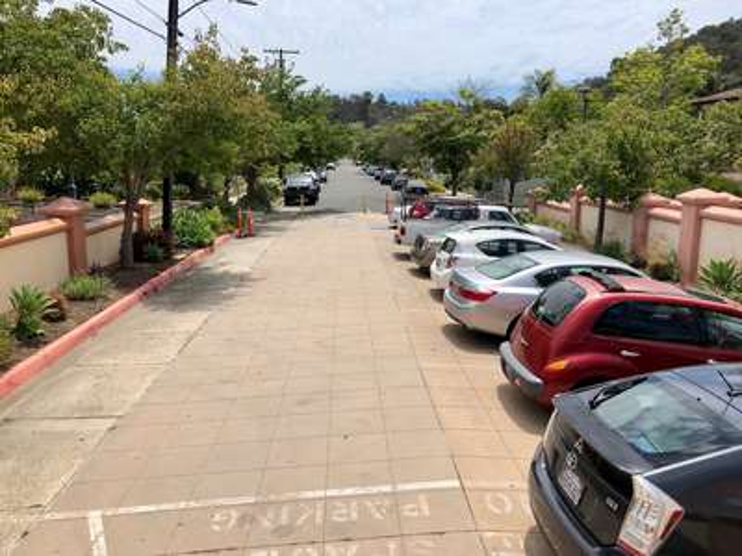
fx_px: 600
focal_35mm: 28
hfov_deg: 63.4
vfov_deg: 49.7
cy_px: 278
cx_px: 371
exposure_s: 1/3003
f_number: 1.8
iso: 20
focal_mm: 4
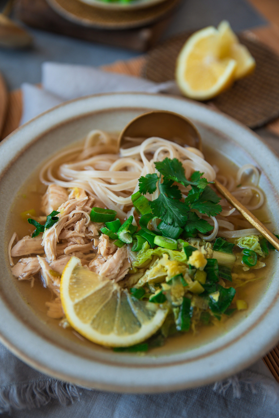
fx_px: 557
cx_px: 140
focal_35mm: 48
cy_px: 209
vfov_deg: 41.1
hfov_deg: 28.1
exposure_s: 1/80
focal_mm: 48
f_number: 2.8
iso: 160
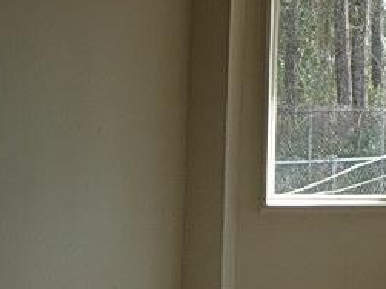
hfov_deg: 12.8
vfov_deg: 10.0
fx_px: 1638
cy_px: 11
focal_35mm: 147
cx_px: 551
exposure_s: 1/108
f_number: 3.4
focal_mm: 7.5
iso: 50
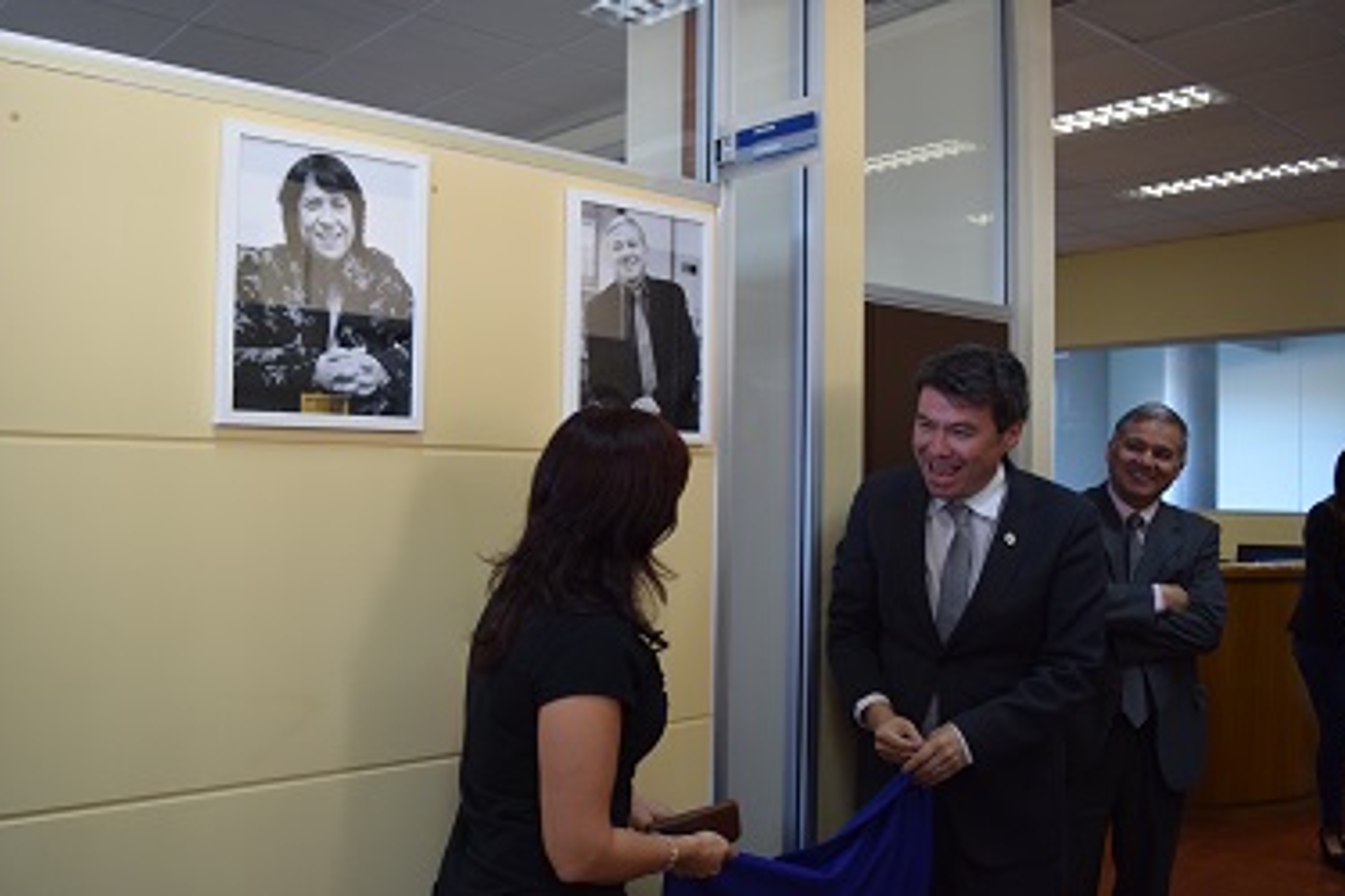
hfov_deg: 55.7
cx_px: 604
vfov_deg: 38.9
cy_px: 446
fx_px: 1270
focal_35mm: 34
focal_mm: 20
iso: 560
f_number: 4
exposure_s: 1/60
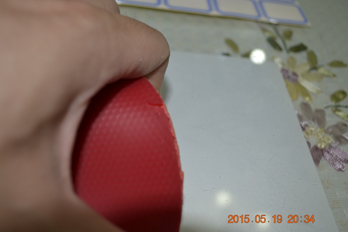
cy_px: 118
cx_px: 170
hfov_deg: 51.9
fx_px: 358
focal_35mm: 37
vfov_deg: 35.9
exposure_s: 1/20
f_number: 4
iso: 100
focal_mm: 24
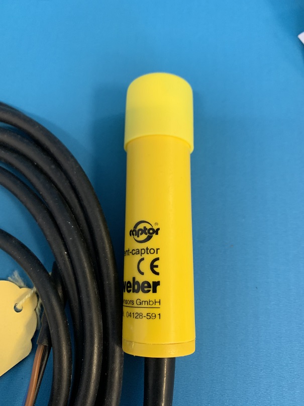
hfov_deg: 53.1
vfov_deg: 67.3
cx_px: 152
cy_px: 203
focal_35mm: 26
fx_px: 305
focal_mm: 4.25
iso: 250
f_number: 1.8
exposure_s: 1/50
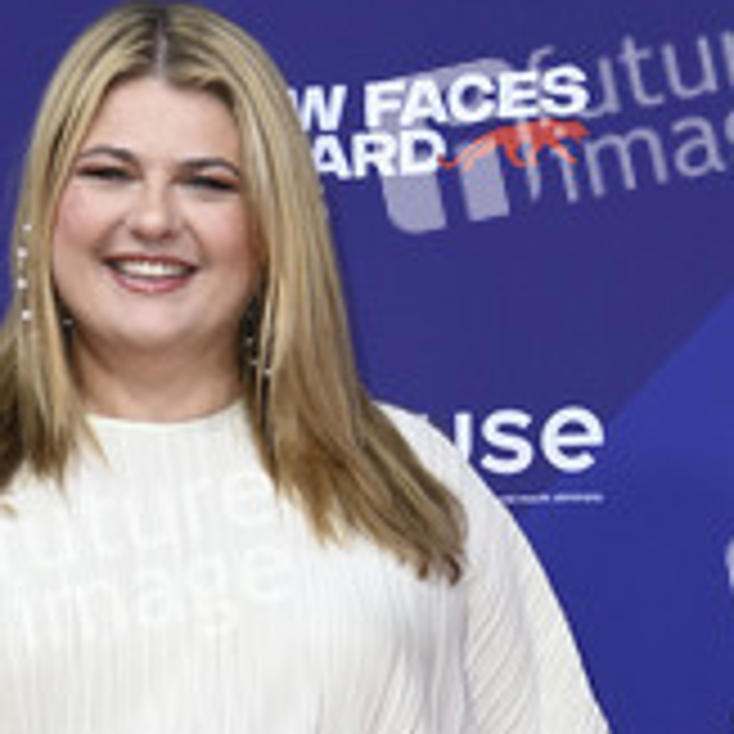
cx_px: 189
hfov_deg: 12.3
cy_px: 802
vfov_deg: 12.1
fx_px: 3407
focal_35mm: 142
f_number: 5.6
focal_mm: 68
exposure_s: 1/200
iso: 800
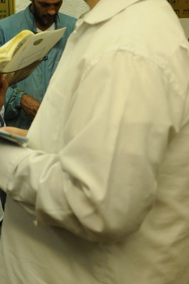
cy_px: 89
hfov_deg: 14.4
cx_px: 19
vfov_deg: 21.6
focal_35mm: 94
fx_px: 743
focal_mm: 34
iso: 1000
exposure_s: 1/160
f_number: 4.5
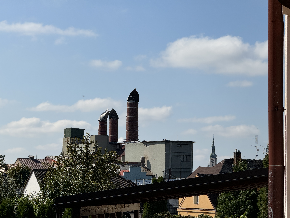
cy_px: 109
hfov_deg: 16.4
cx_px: 145
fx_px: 1005
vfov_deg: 12.3
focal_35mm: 120
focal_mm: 15.66
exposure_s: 1/3344
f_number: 2.8
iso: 50
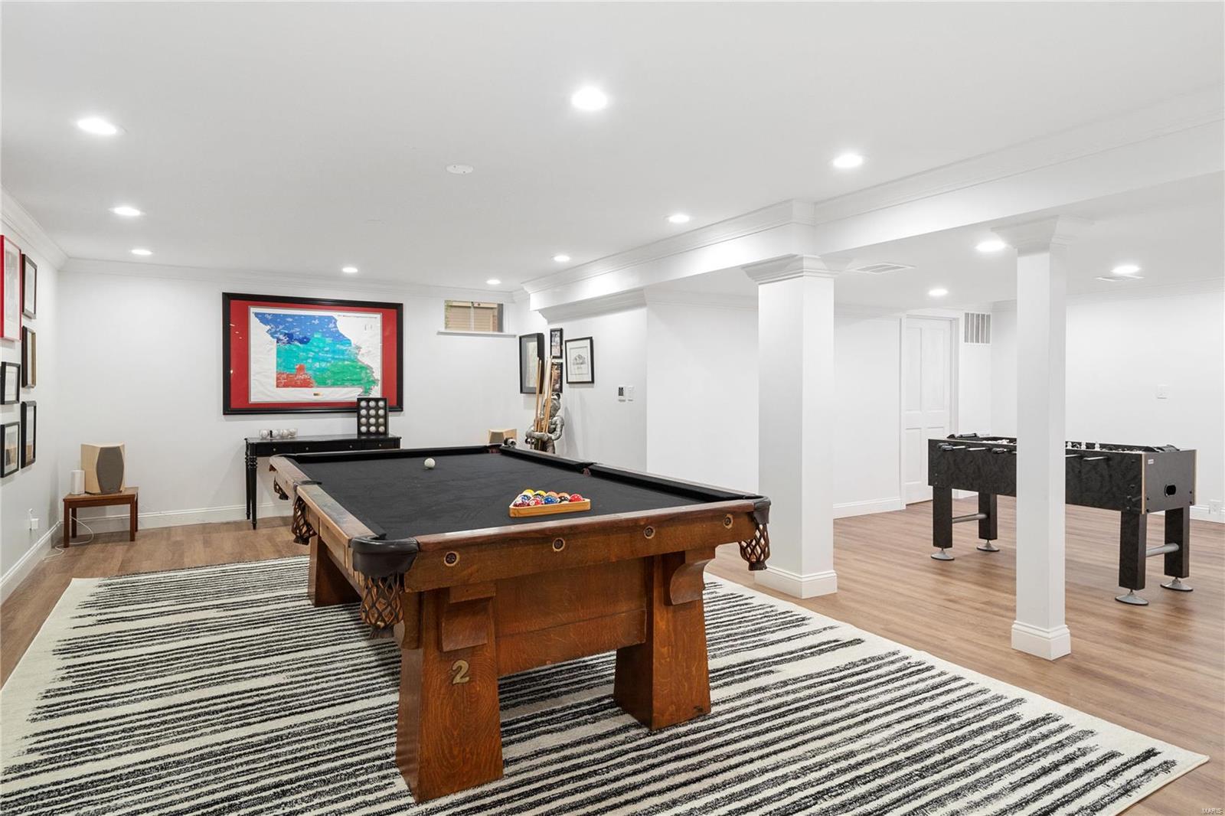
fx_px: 680
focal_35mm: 20
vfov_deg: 61.9
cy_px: 408
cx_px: 612
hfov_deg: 84.0
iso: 400
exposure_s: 1/6
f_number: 6.3
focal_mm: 10
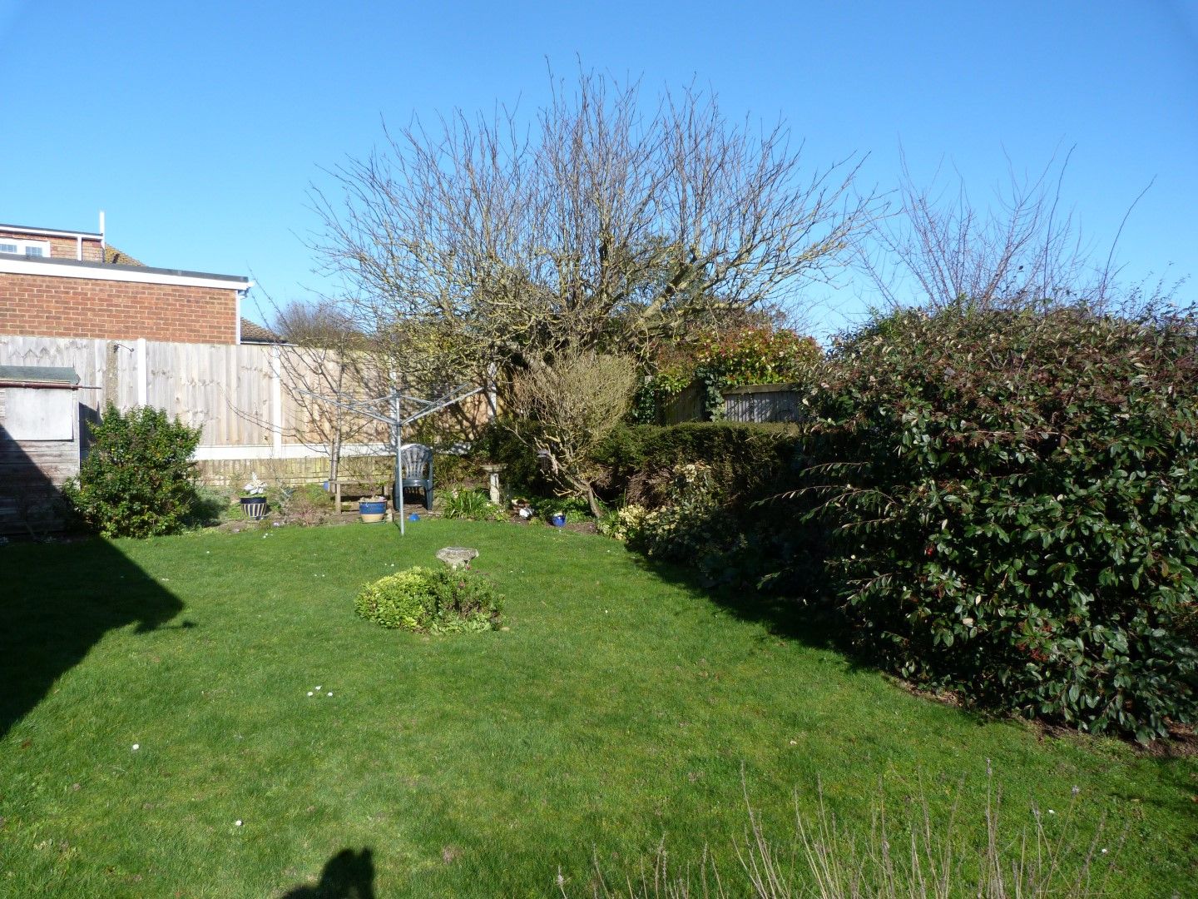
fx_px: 865
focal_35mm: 25
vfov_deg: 54.9
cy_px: 450
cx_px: 599
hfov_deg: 69.4
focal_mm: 4.5
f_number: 2.8
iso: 80
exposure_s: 1/800
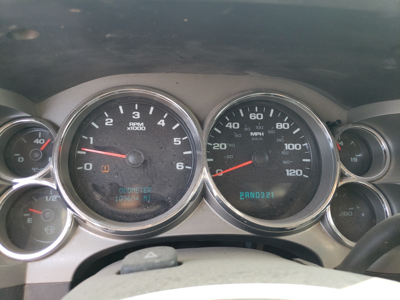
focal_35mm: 26
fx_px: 300
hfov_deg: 67.3
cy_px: 150
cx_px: 200
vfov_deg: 53.1
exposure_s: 1/110
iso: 50
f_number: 1.5
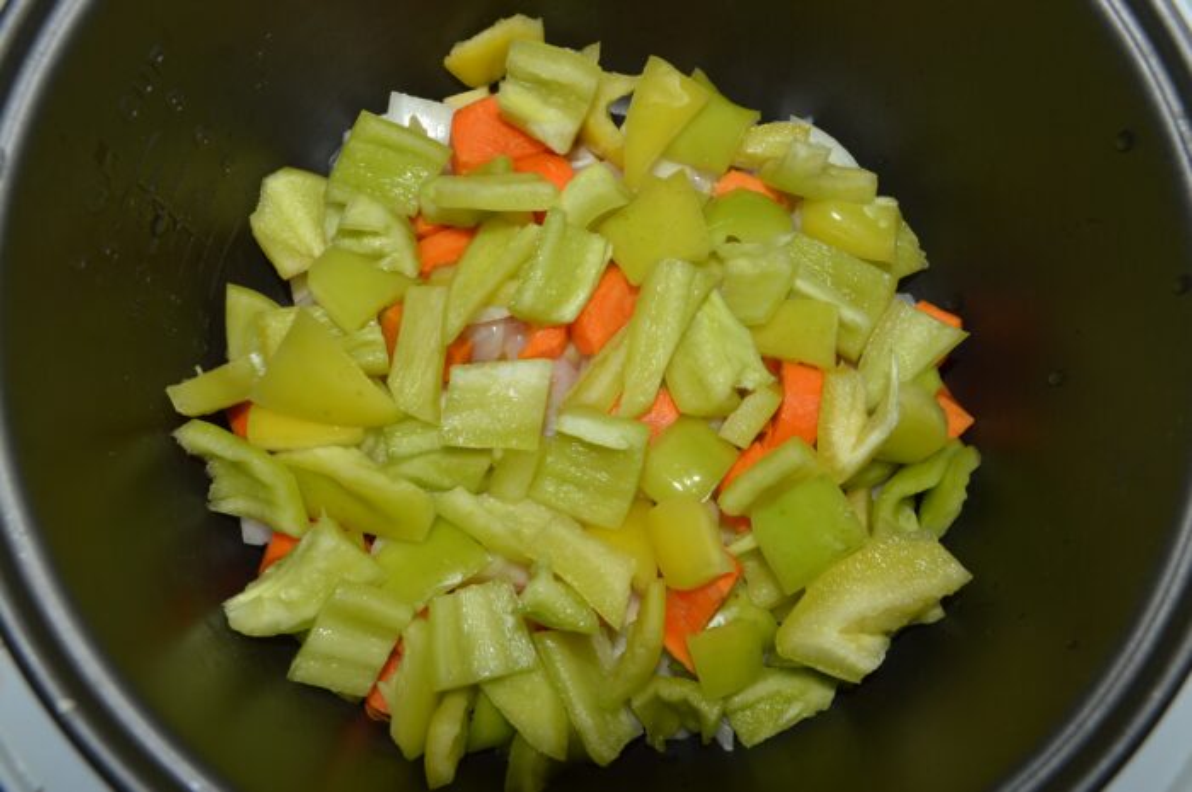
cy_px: 396
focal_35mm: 27
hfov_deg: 67.4
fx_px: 893
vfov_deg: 47.8
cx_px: 596
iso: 100
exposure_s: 1/60
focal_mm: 18
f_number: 8
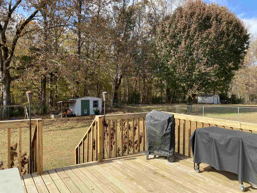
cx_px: 128
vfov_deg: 53.1
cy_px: 96
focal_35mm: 26
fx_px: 193
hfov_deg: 67.3
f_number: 1.8
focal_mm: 4.25
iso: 32
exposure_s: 1/1103
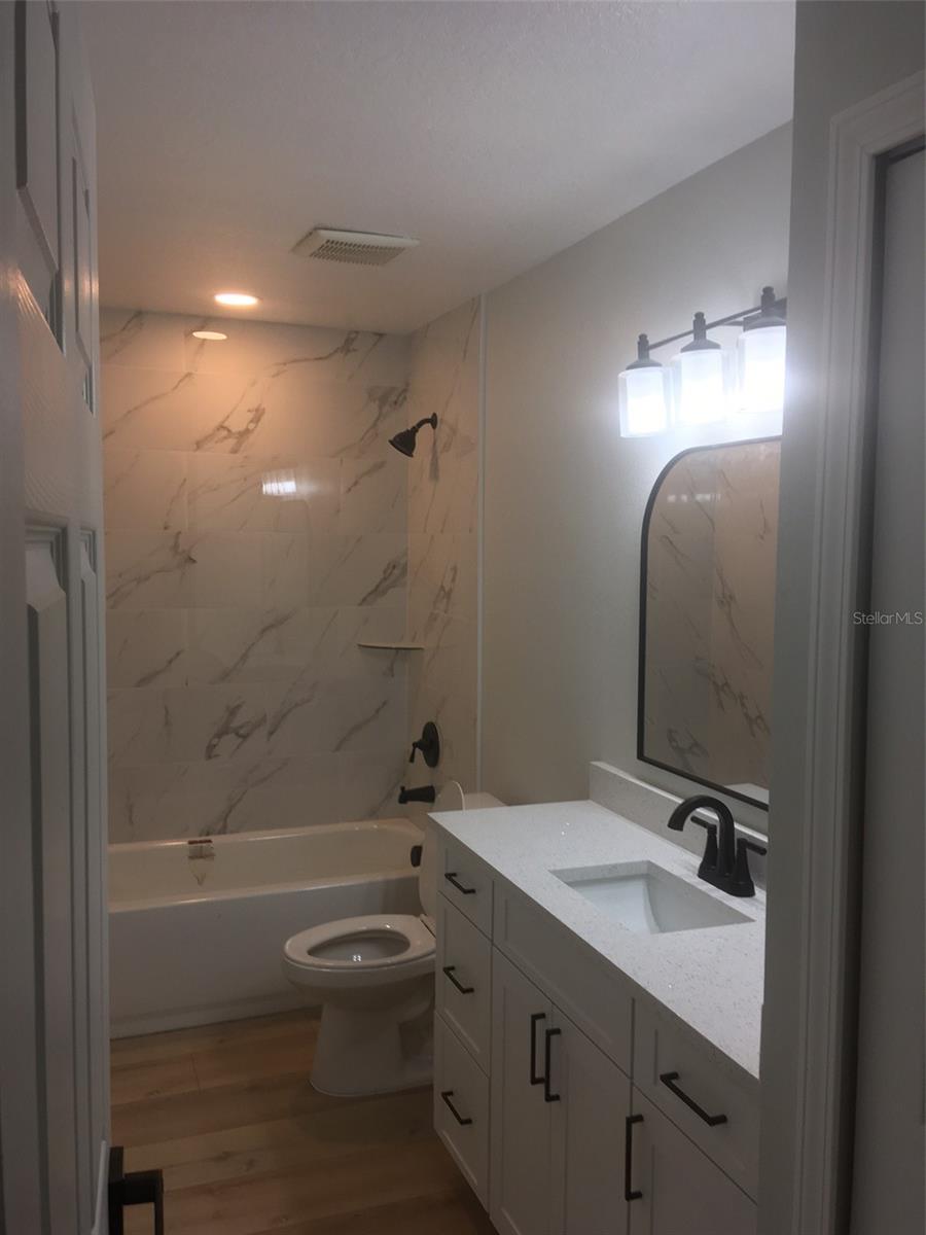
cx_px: 463
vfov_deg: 61.7
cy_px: 618
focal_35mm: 29
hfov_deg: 48.2
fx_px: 1034
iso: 25
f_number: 2.2
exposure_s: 1/40
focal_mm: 4.15
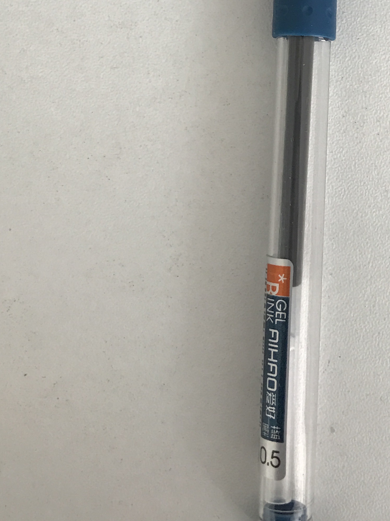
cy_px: 79
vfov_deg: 32.5
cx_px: 333
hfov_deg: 25.1
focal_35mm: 57
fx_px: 857
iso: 32
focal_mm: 3.99
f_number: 1.8
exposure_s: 1/33
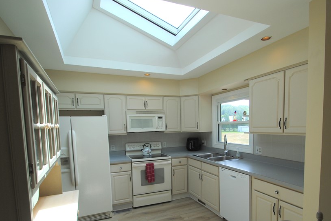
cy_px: 145
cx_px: 181
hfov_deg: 83.8
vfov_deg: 60.7
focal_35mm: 20
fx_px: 184
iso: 110
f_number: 5.6
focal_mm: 10
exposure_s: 1/125
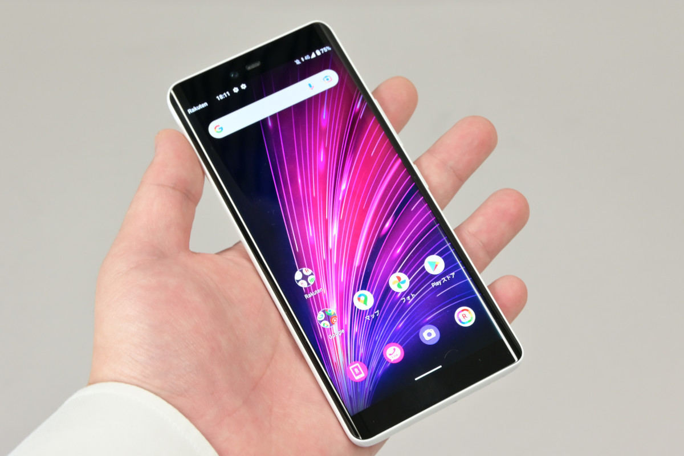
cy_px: 228
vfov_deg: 19.7
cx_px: 342
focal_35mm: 69
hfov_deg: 29.2
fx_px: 1311
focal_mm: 46
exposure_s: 1/30
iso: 800
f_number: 8
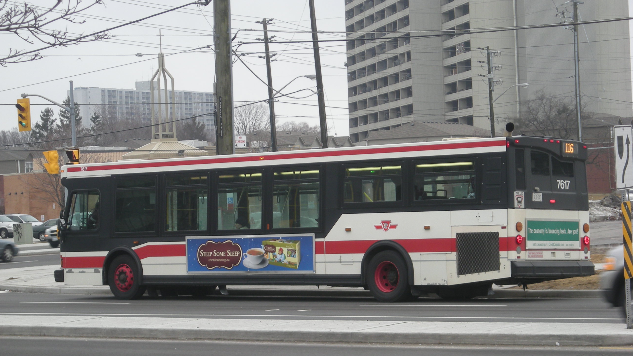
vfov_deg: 10.5
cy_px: 210
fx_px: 1930
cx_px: 316
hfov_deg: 18.6
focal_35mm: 115
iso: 69
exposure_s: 1/59.6
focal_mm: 17.1
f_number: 4.7
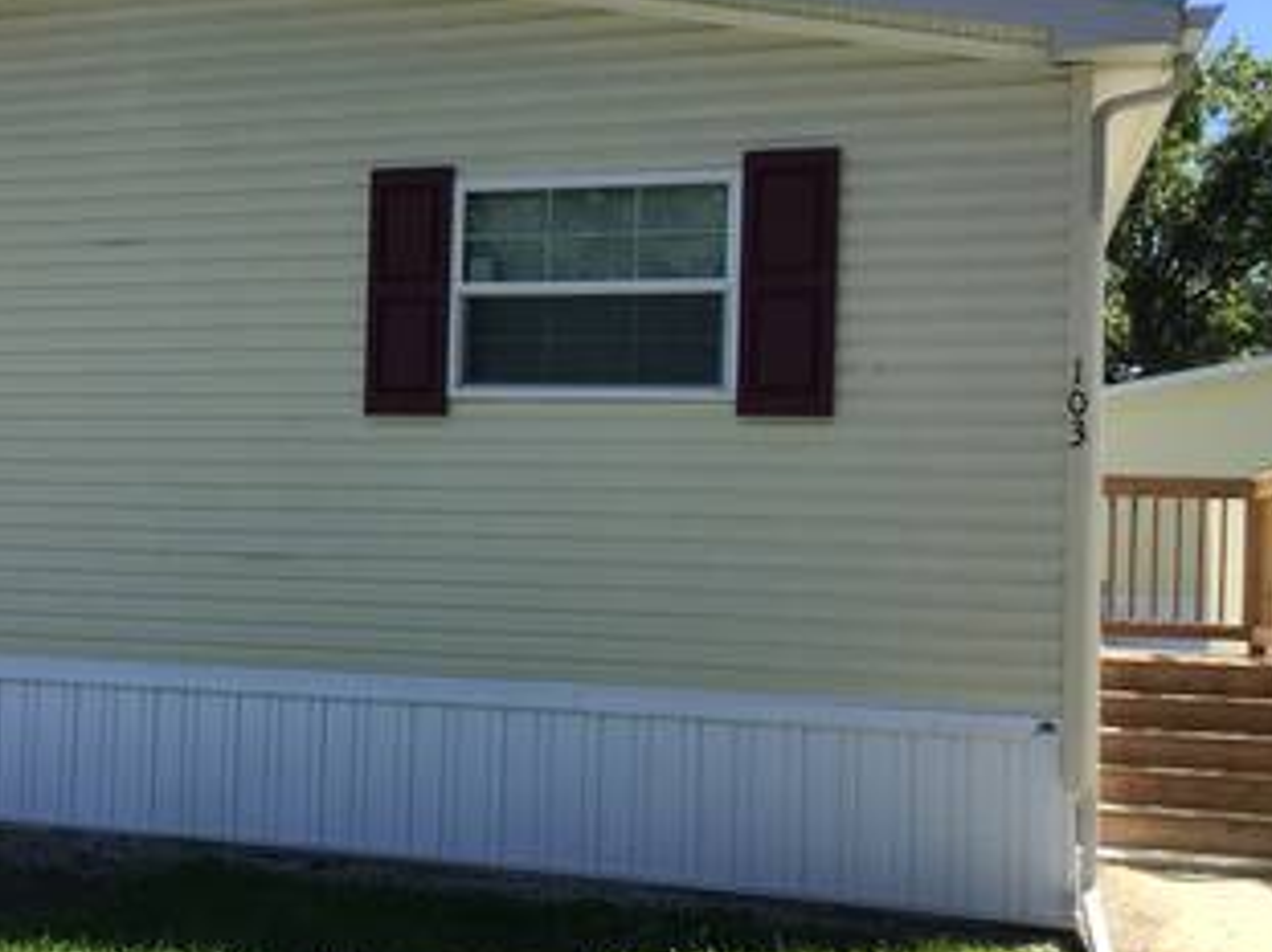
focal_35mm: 51
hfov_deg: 36.2
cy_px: 482
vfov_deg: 28.5
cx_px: 245
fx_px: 1873
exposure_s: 1/562
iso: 25
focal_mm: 3.3
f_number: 2.4
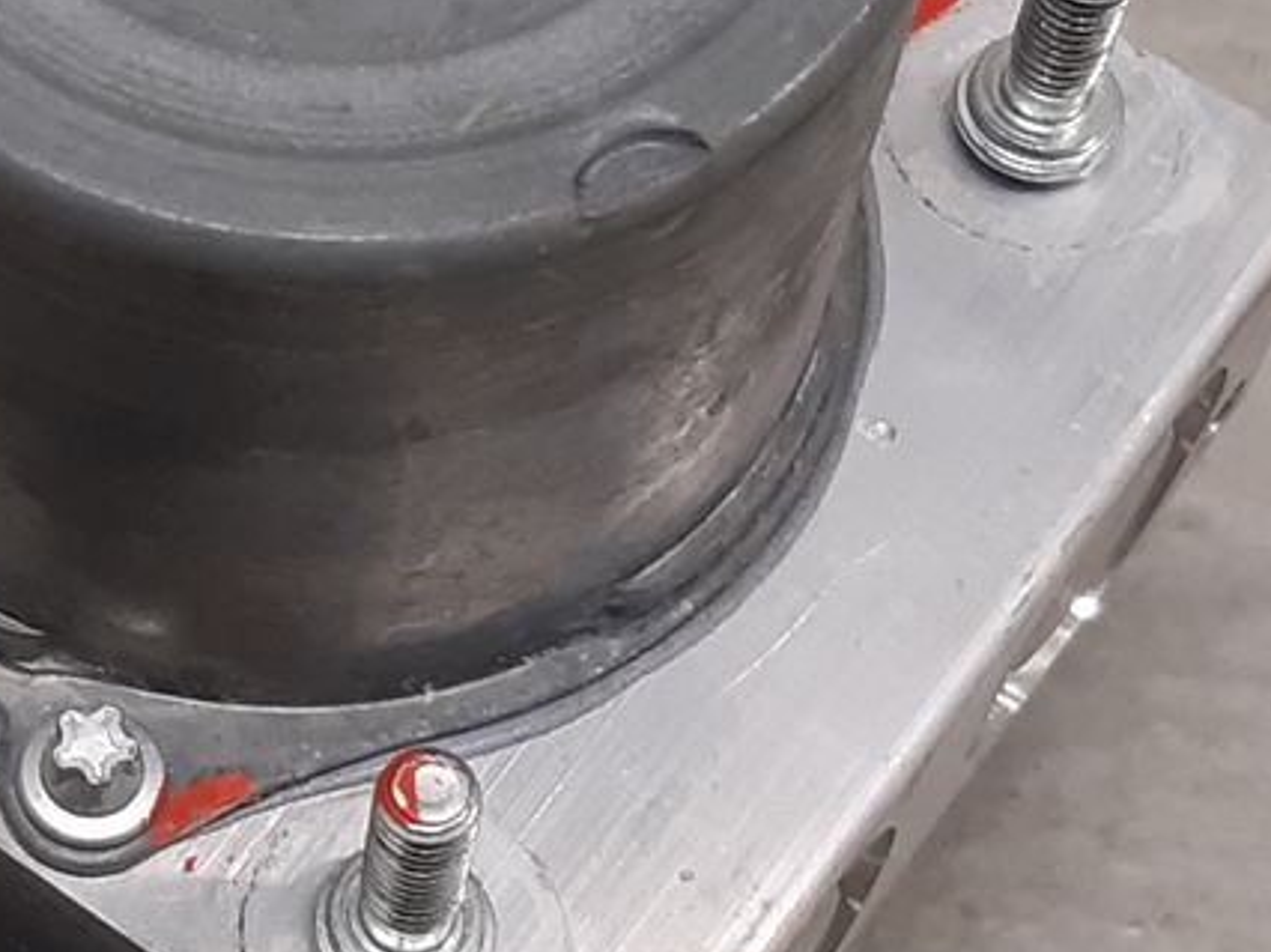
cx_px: -90
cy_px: 316
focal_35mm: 125
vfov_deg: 11.8
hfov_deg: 15.4
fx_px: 4587
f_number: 1.7
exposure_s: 1/50
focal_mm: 3.93
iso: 125
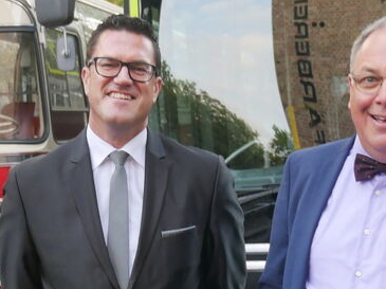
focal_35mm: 76
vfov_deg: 19.3
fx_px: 847
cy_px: 180
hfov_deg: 25.6
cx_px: 241
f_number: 2.8
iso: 500
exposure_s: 1/60
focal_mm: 13
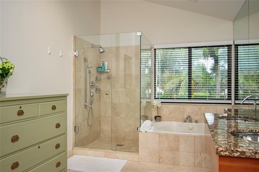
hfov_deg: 61.9
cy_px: 86
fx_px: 216
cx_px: 130
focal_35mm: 30
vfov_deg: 43.6
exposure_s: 1/125
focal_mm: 20
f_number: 5.6
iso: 450
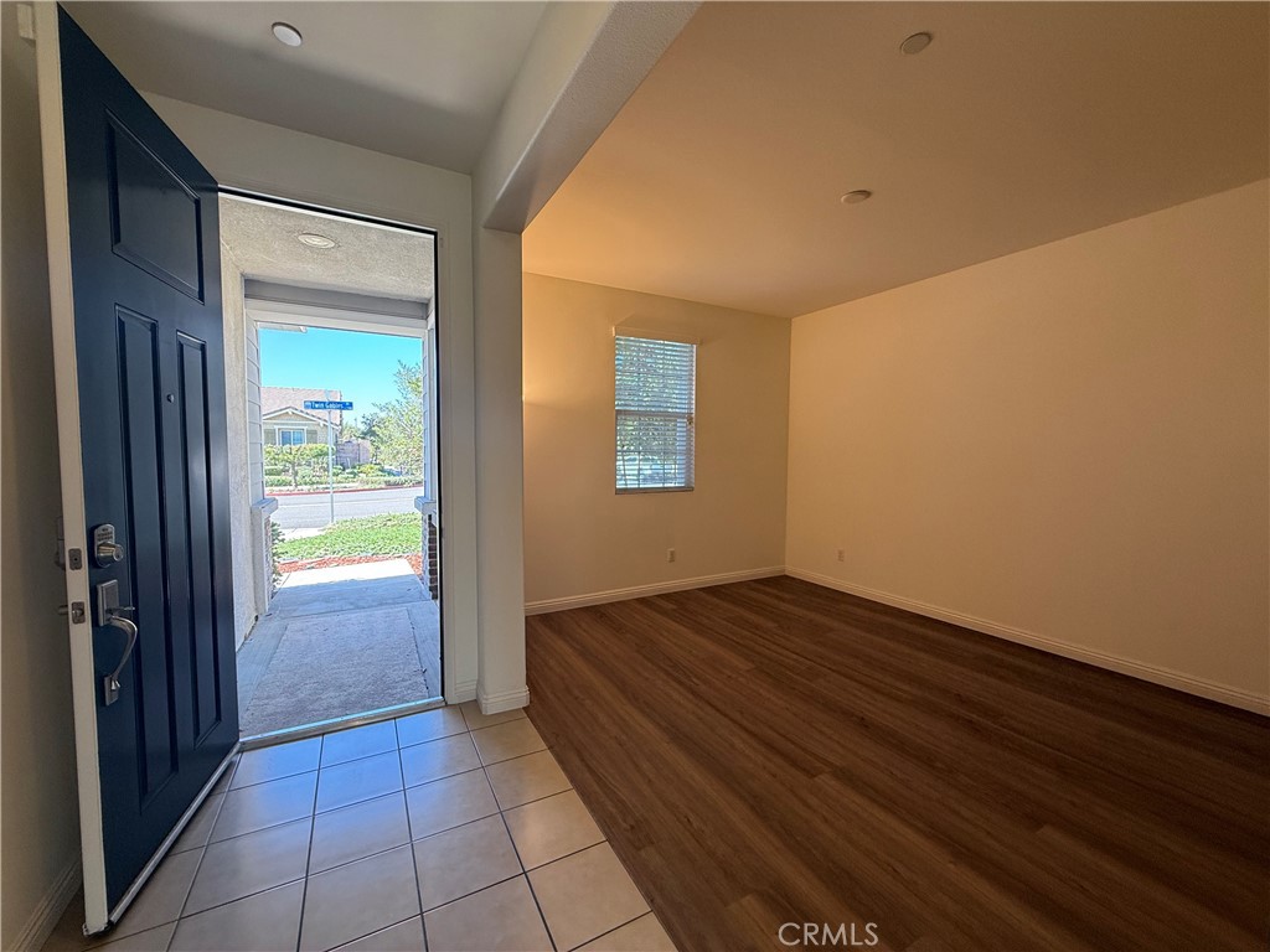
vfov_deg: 85.7
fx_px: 514
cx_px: 635
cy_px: 476
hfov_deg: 102.1
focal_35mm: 14
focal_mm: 2.22
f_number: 2.2
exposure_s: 1/120
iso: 160
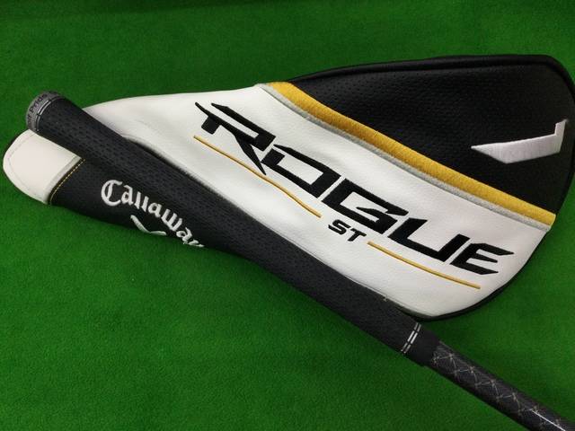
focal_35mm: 31
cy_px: 216
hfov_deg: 58.4
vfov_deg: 45.4
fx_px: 515
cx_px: 288
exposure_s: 1/30
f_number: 2.4
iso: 32
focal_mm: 3.3
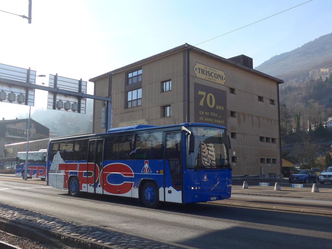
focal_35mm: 36
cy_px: 124
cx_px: 166
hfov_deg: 51.4
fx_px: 345
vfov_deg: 39.7
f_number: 2.8
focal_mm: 7.5
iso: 80
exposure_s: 1/800
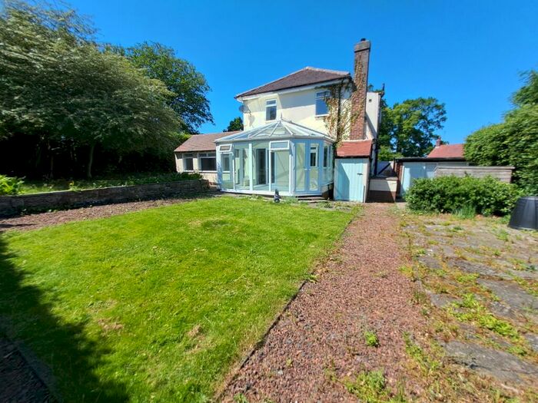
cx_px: 269
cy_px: 202
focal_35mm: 13
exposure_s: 1/1212
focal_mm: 1.42
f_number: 2.2
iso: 40
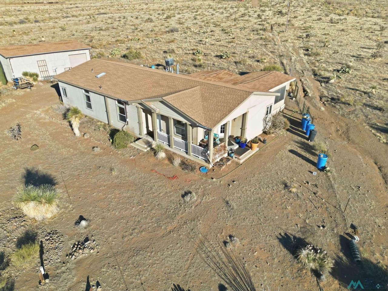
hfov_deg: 71.6
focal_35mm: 24
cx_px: 194
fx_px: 269
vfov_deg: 56.8
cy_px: 146
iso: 120
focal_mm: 6.7
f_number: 1.7
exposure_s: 1/2500
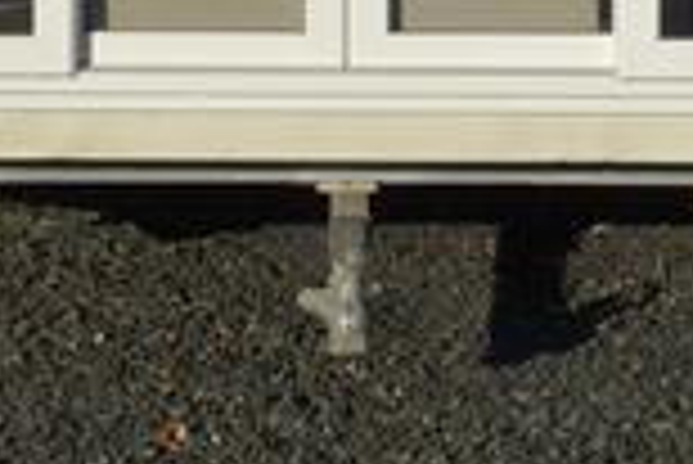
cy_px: -500
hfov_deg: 13.7
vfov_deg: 8.6
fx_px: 2890
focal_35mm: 150
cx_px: 342
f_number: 6.3
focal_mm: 12.18
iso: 125
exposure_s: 1/800
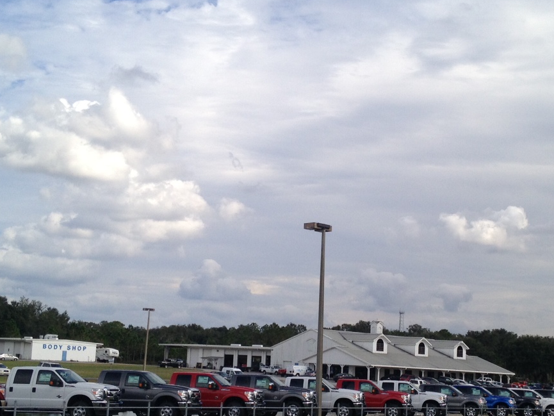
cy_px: 249
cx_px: 339
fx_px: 1056
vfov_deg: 22.2
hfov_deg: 29.3
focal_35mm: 66
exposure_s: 1/1972
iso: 50
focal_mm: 4.28
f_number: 2.4
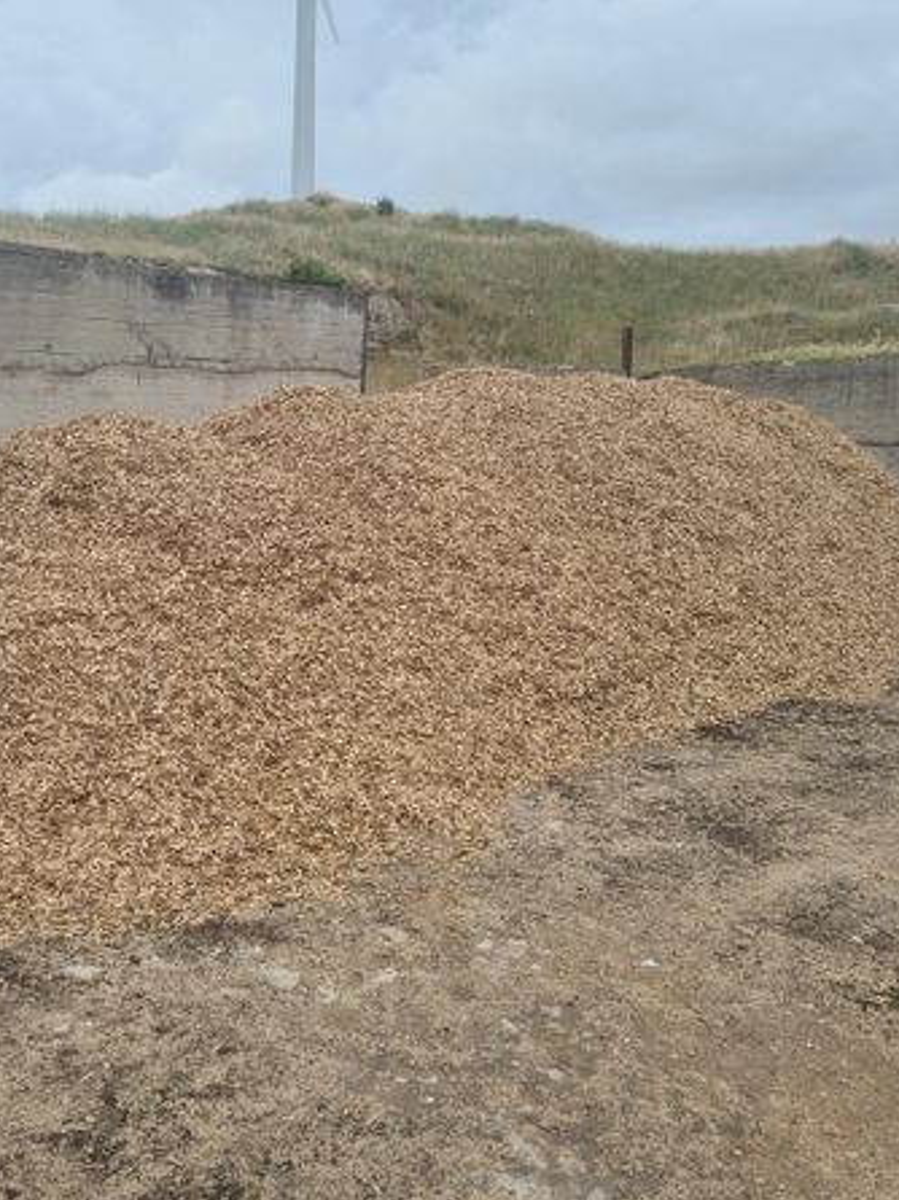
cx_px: 307
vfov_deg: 52.7
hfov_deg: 40.2
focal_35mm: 35
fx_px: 1213
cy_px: 603
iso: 50
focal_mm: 5.4
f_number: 1.8
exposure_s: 1/1333
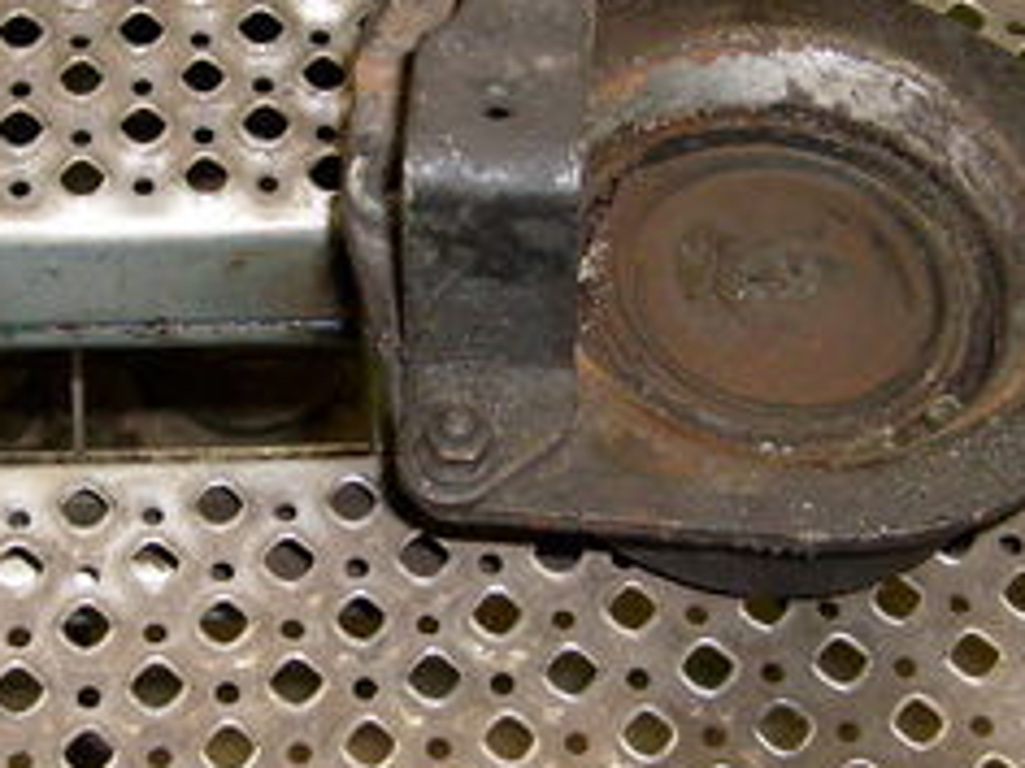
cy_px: 334
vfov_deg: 15.6
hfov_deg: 20.5
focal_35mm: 95
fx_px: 2813
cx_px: 300
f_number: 2.8
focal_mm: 5.8
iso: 100
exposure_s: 1/45
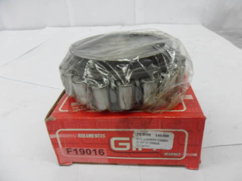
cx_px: 121
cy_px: 90
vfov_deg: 51.4
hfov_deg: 65.3
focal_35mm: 27
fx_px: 189
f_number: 3.5
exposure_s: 1/20
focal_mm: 4.9
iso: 400
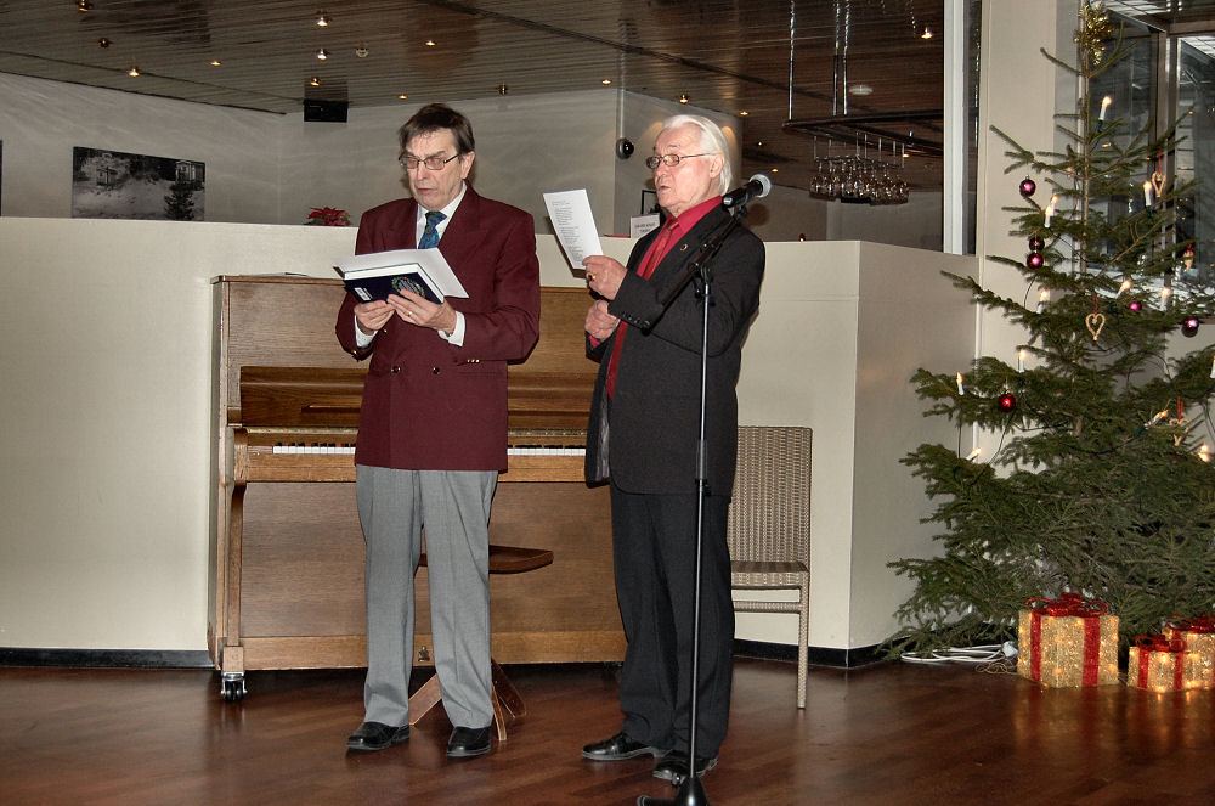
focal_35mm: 57
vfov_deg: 23.7
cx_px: 608
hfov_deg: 35.1
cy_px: 403
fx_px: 1920
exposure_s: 1/60
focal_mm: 38
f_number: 4.8
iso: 400
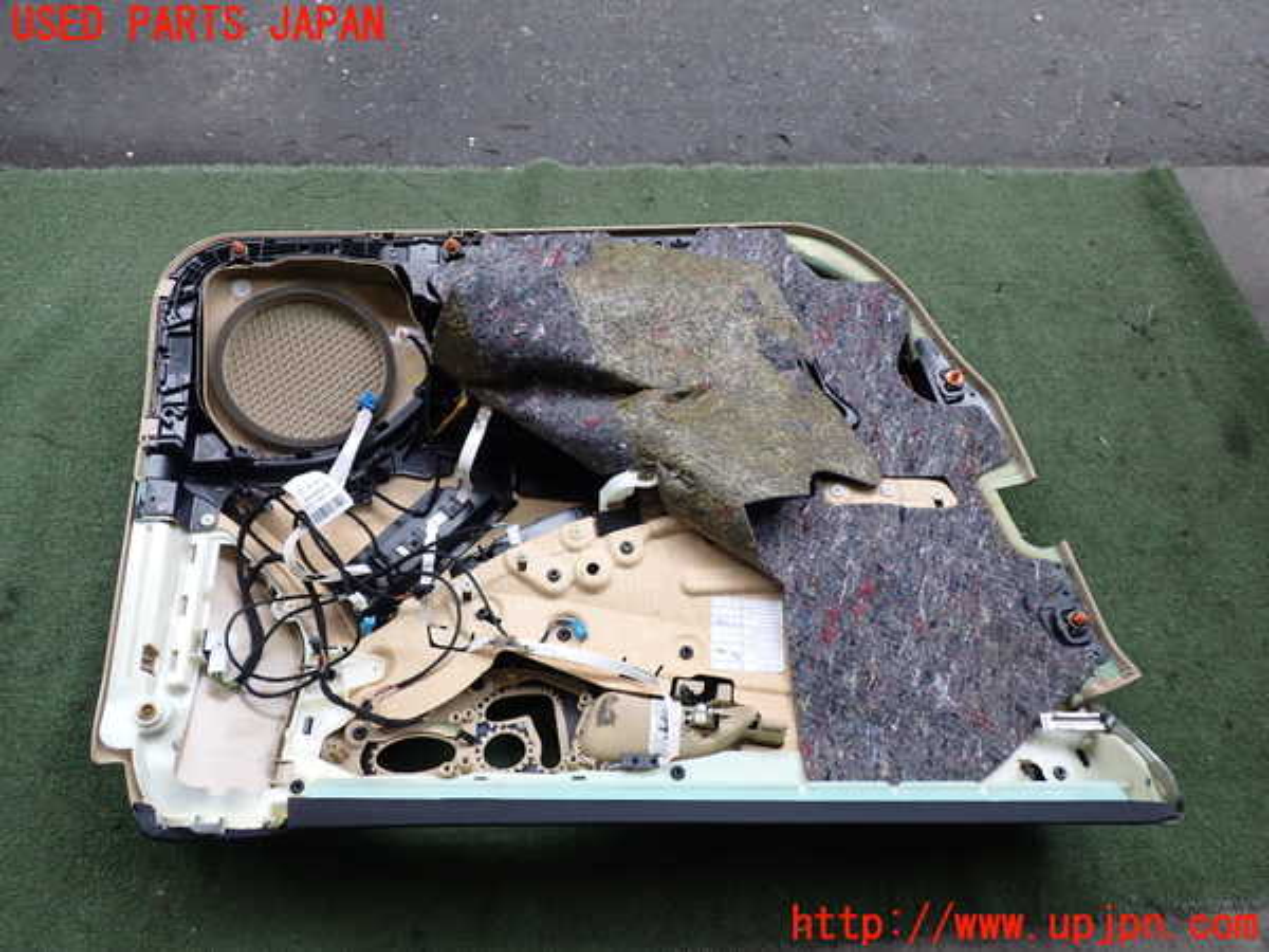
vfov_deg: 46.8
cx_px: 634
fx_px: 1100
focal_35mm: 30
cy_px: 476
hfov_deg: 60.0
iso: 100
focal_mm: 5.4
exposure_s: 1/200
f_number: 2.3
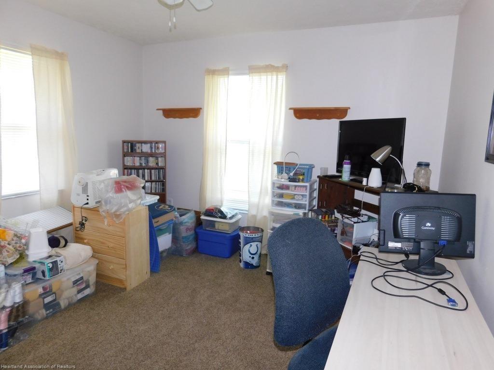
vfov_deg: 58.9
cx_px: 247
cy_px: 185
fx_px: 328
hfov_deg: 73.9
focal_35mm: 23
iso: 200
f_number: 3
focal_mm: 4
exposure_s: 1/30
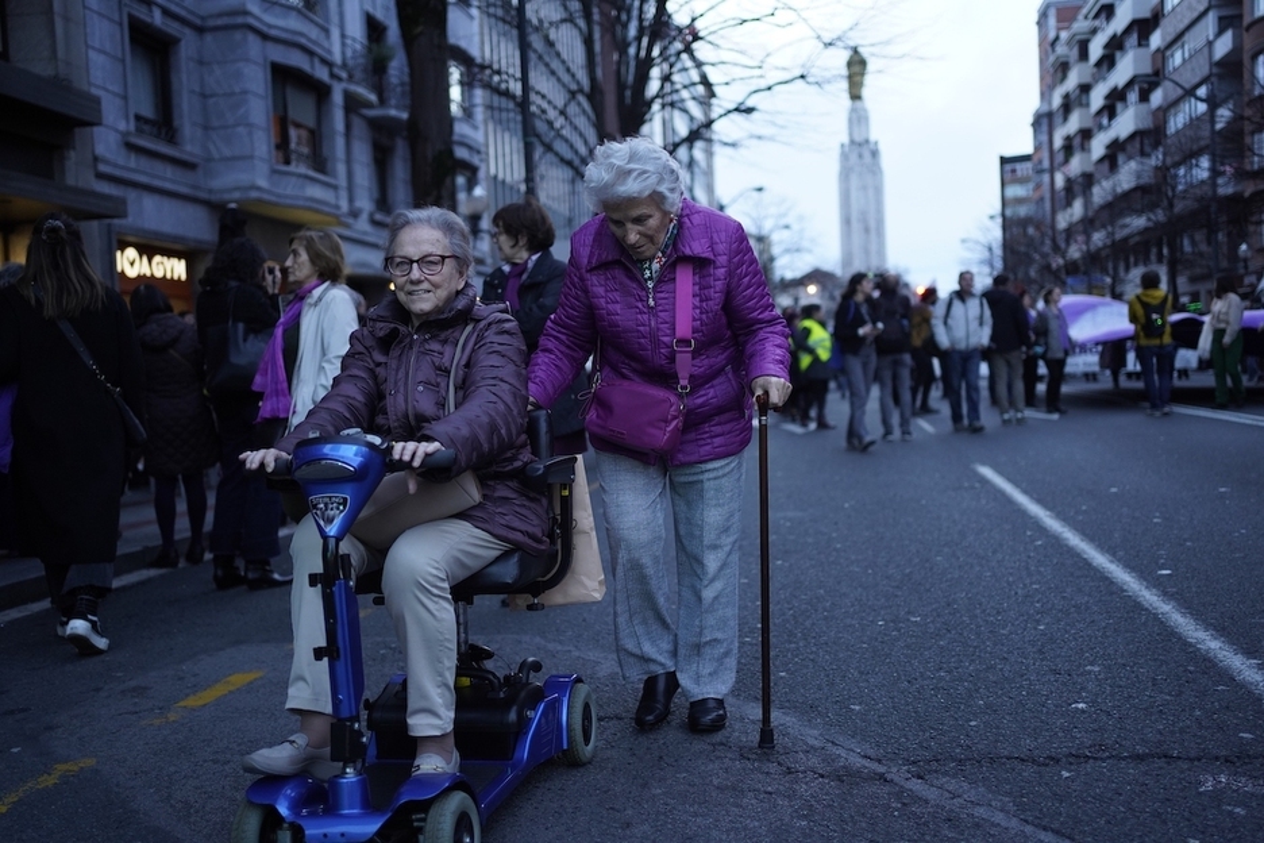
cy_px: 422
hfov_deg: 54.4
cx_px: 632
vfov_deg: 37.9
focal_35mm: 35
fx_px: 1229
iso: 1000
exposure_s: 1/320
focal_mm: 35
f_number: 2
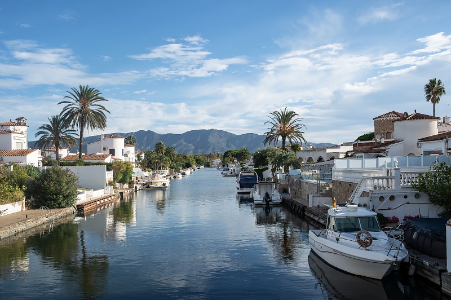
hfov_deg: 50.7
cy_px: 150
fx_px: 476
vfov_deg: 35.0
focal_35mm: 38
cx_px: 226
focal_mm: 38
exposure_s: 1/125
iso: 100
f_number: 11
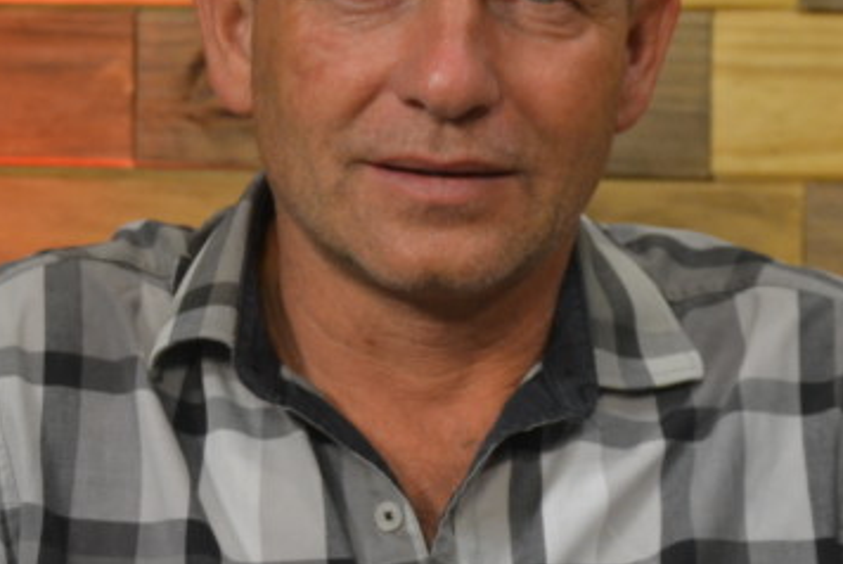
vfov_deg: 7.6
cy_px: 264
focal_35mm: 181
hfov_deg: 11.3
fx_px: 4242
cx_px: 580
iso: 400
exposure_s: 1/50
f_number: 5
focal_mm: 42
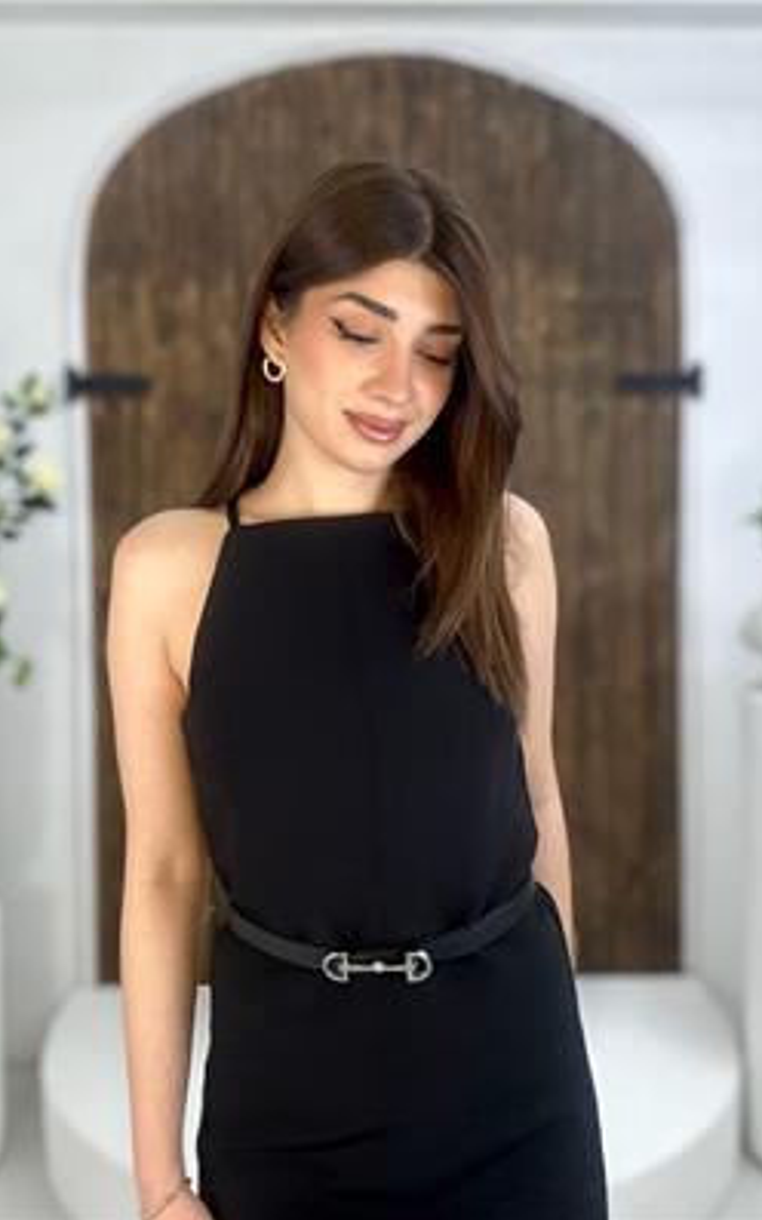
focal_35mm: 32
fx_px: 1064
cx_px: 356
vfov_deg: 59.7
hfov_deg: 39.4
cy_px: 612
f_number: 1.9
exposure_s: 1/100
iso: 40
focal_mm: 2.69
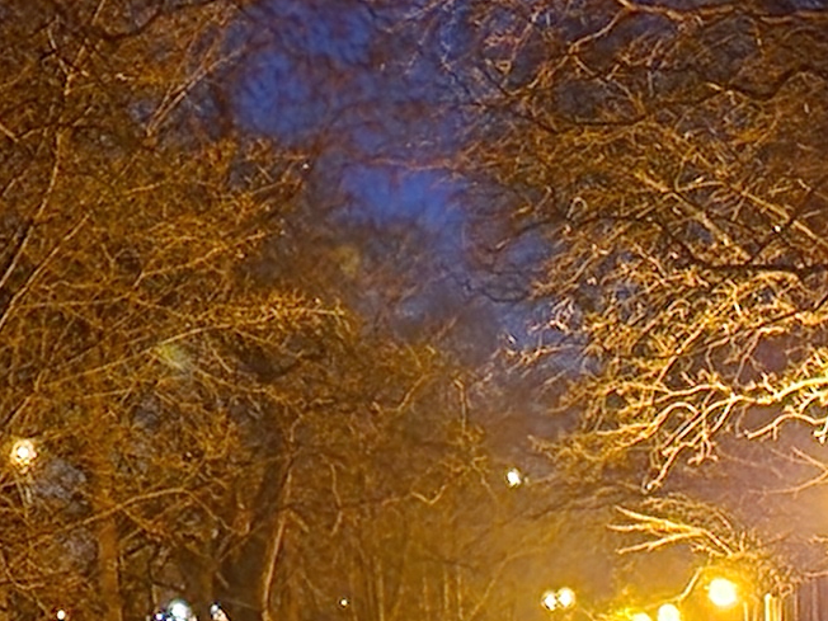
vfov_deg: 10.5
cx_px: 505
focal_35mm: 141
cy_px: 462
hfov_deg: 14.0
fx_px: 3373
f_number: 1.8
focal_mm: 6.4
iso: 1250
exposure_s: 1/13
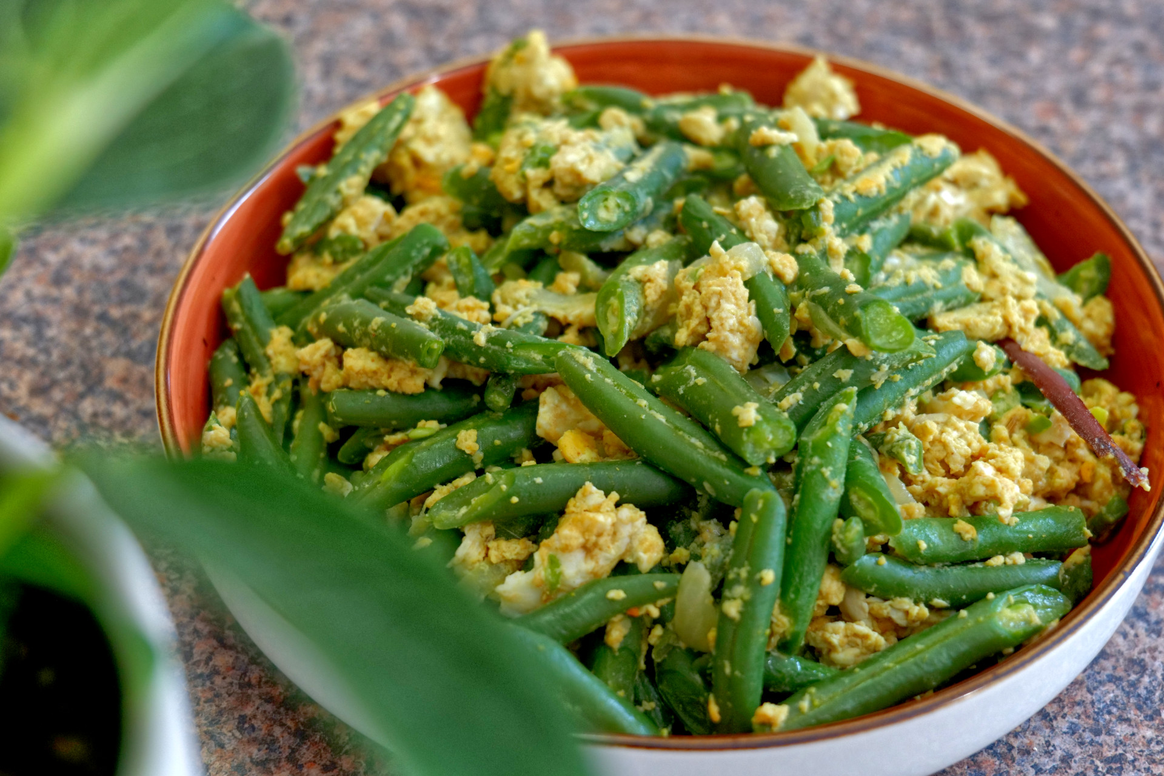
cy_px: 388
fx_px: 1940
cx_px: 582
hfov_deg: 33.4
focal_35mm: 60
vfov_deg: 22.6
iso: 3200
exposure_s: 1/80
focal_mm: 60
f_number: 5.6
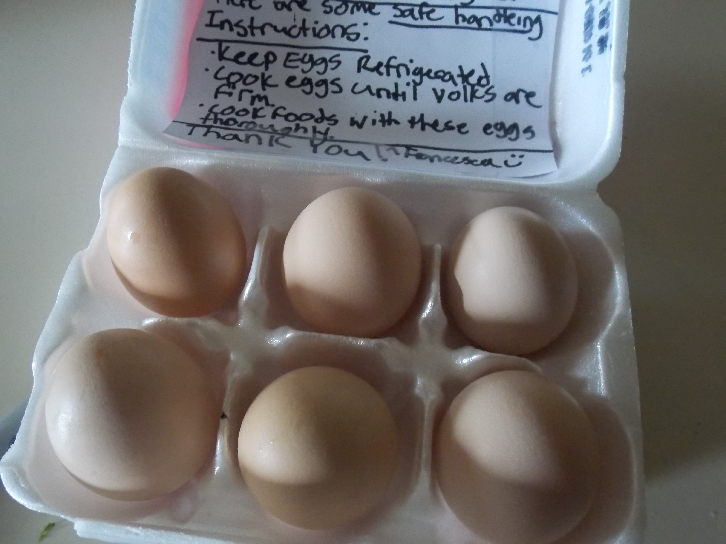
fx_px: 566
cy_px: 272
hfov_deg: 65.3
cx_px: 363
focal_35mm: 27
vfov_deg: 51.4
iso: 640
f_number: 3.2
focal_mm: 4.8
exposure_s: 1/60
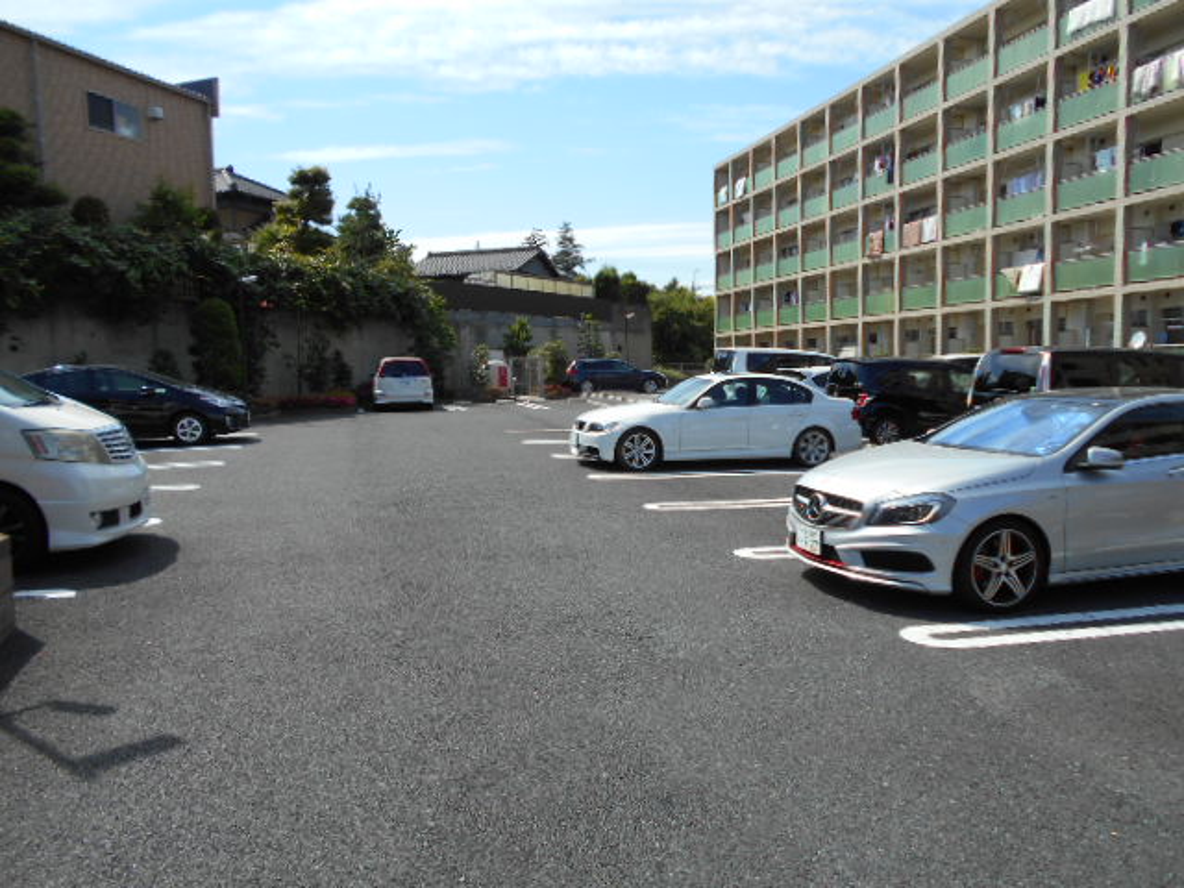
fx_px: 889
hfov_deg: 67.3
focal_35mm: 26
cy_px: 444
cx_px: 592
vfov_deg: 53.1
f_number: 3.2
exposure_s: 1/800
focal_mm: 4.6
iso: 80
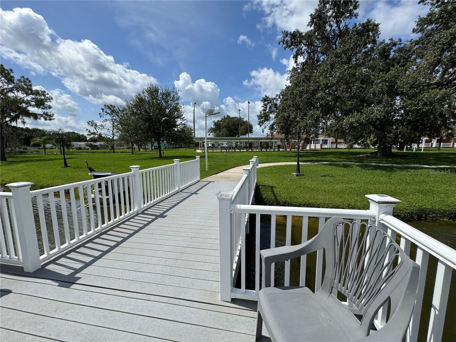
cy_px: 171
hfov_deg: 102.1
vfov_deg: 85.7
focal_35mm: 14
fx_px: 184
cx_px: 228
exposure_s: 1/3106
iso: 50
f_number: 2.2
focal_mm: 2.22
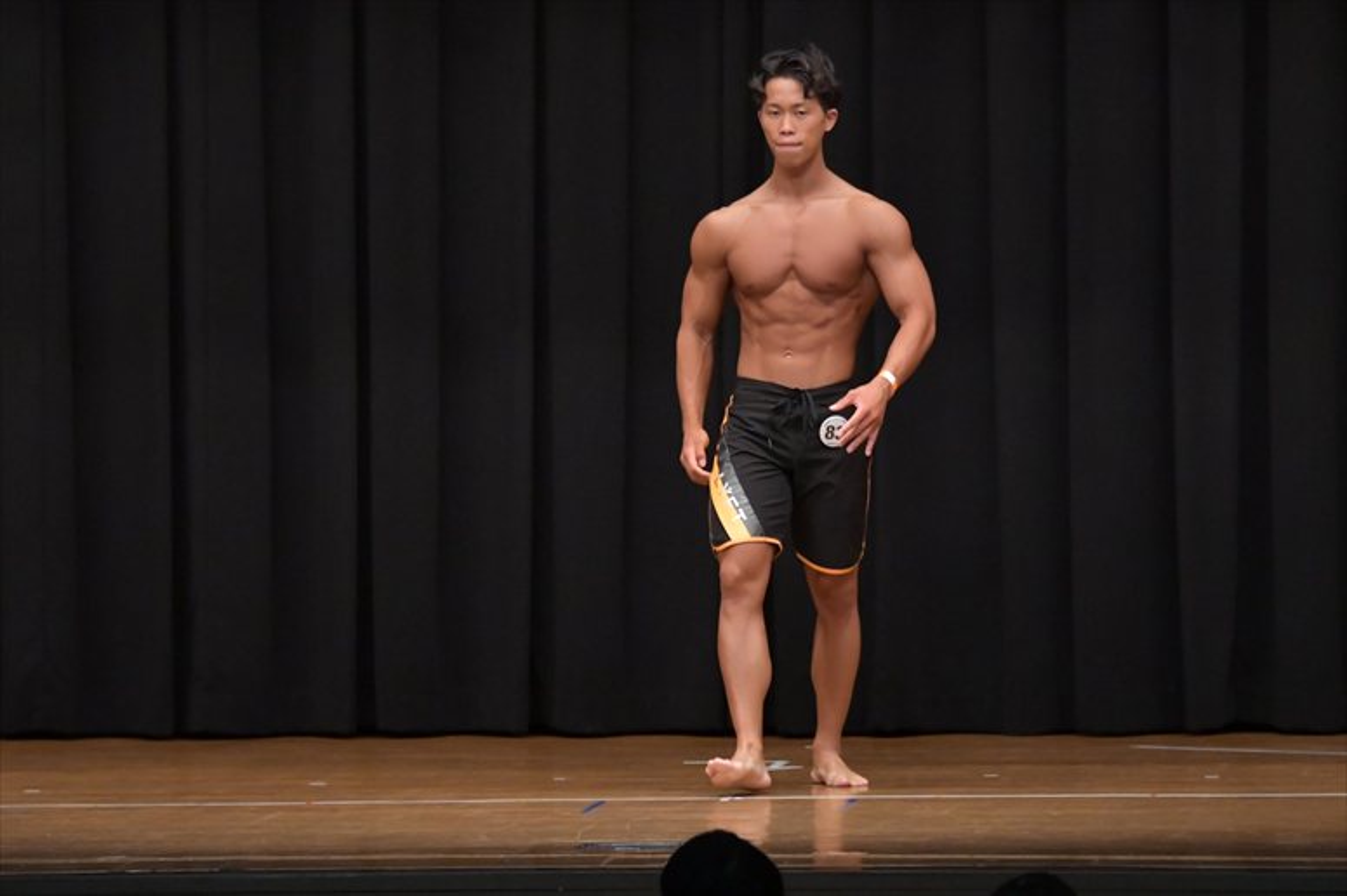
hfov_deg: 9.2
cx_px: 674
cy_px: 448
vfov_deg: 6.1
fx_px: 8415
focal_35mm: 225
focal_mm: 150
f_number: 5.6
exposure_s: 1/400
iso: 6400
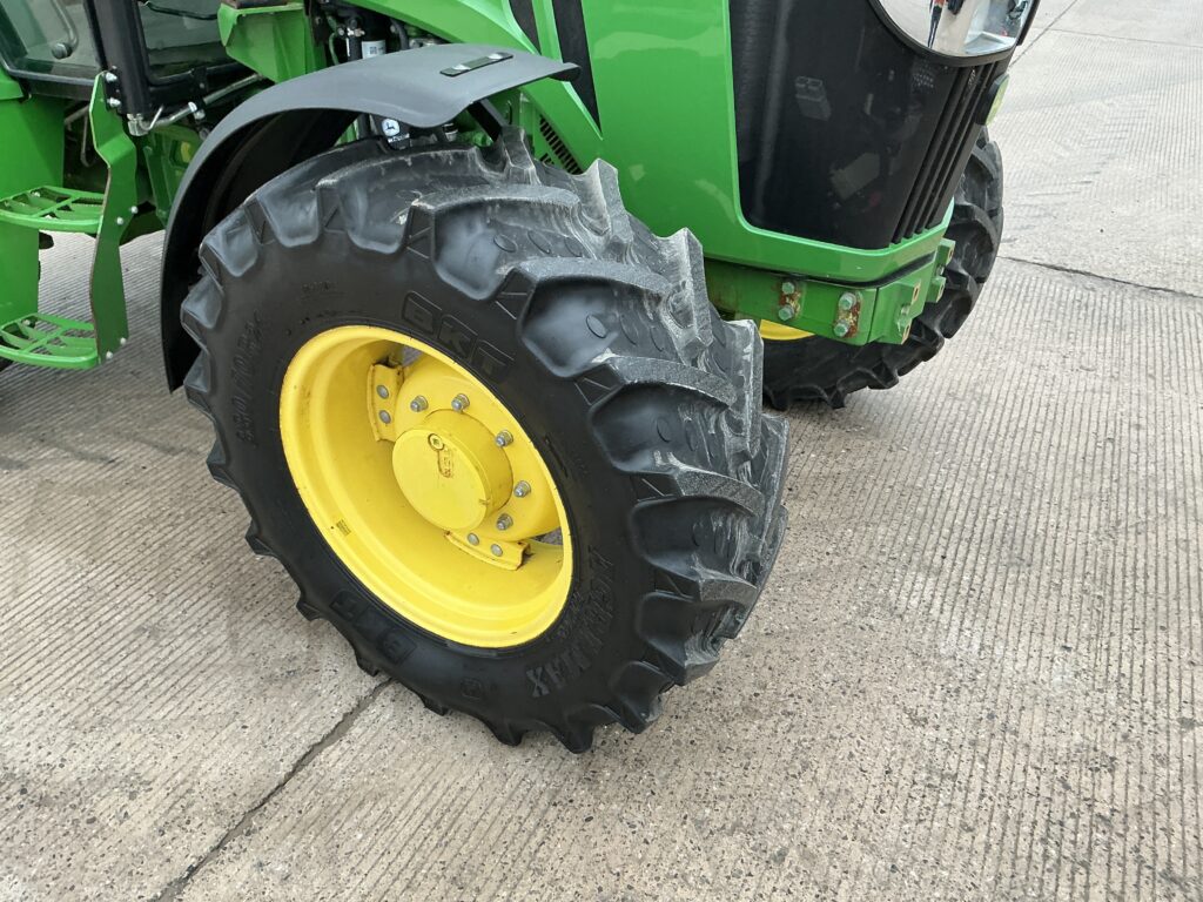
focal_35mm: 28
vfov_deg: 49.7
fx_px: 973
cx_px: 602
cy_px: 451
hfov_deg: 63.4
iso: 64
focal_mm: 3
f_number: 1.8
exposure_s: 1/122
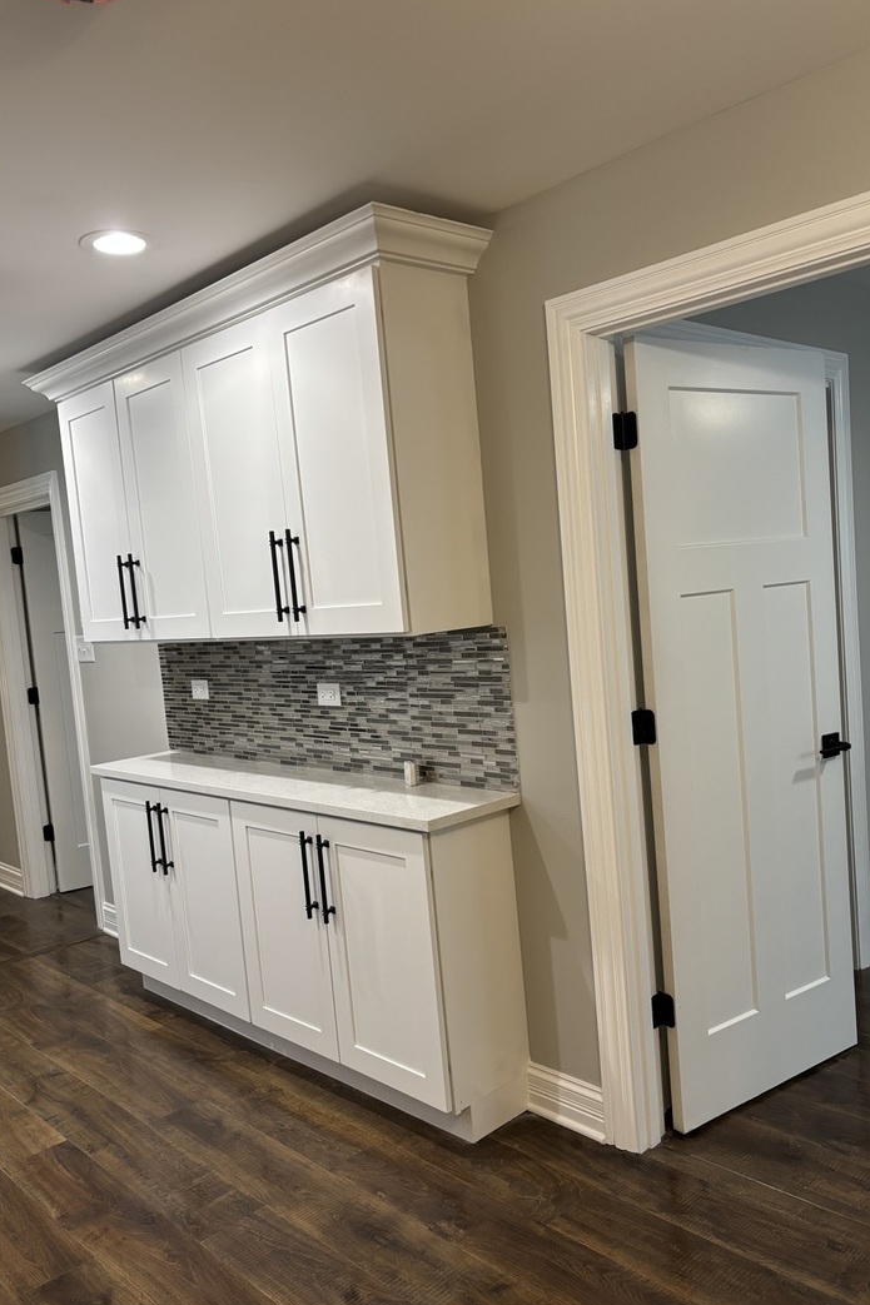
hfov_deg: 46.4
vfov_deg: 65.5
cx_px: 417
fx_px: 1015
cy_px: 666
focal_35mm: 28
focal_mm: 5.96
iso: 125
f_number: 1.6
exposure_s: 1/120
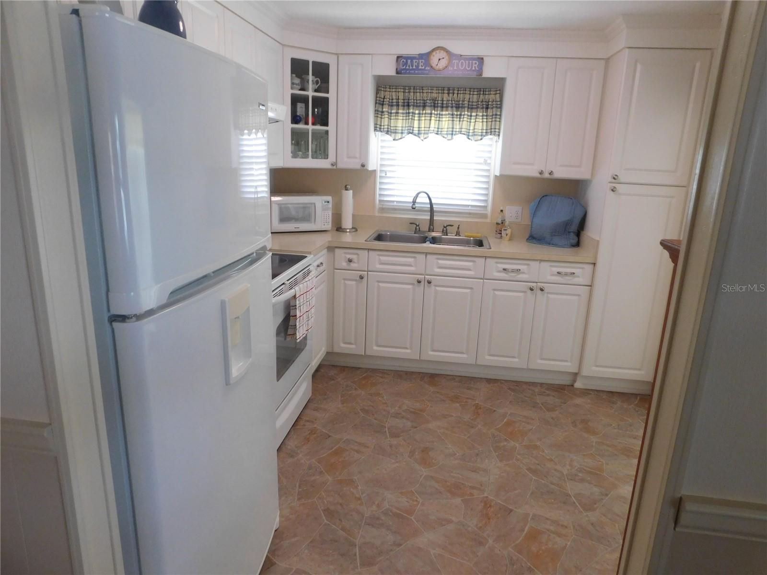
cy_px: 288
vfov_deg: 58.9
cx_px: 384
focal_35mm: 23
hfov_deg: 73.9
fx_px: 510
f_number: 3
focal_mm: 4
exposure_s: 1/30
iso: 250
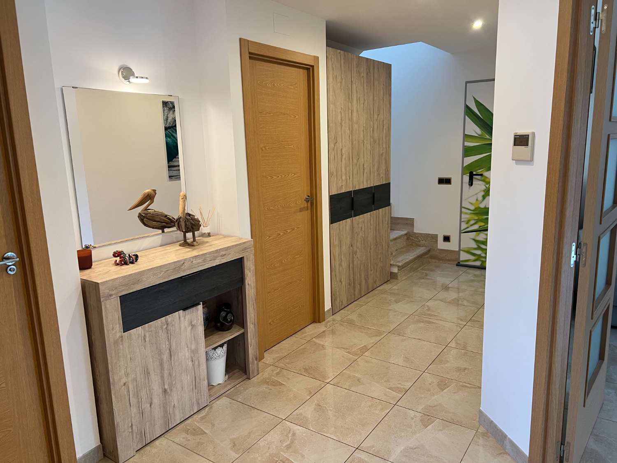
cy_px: 232
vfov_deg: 53.1
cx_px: 308
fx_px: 463
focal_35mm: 26
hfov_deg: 67.3
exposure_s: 1/50
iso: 100
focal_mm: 5.7
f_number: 1.5
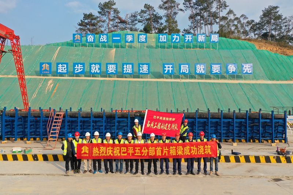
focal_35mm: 28
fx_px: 228
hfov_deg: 65.5
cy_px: 98
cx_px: 146
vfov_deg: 46.4
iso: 100
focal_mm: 10.26
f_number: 5
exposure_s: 1/320
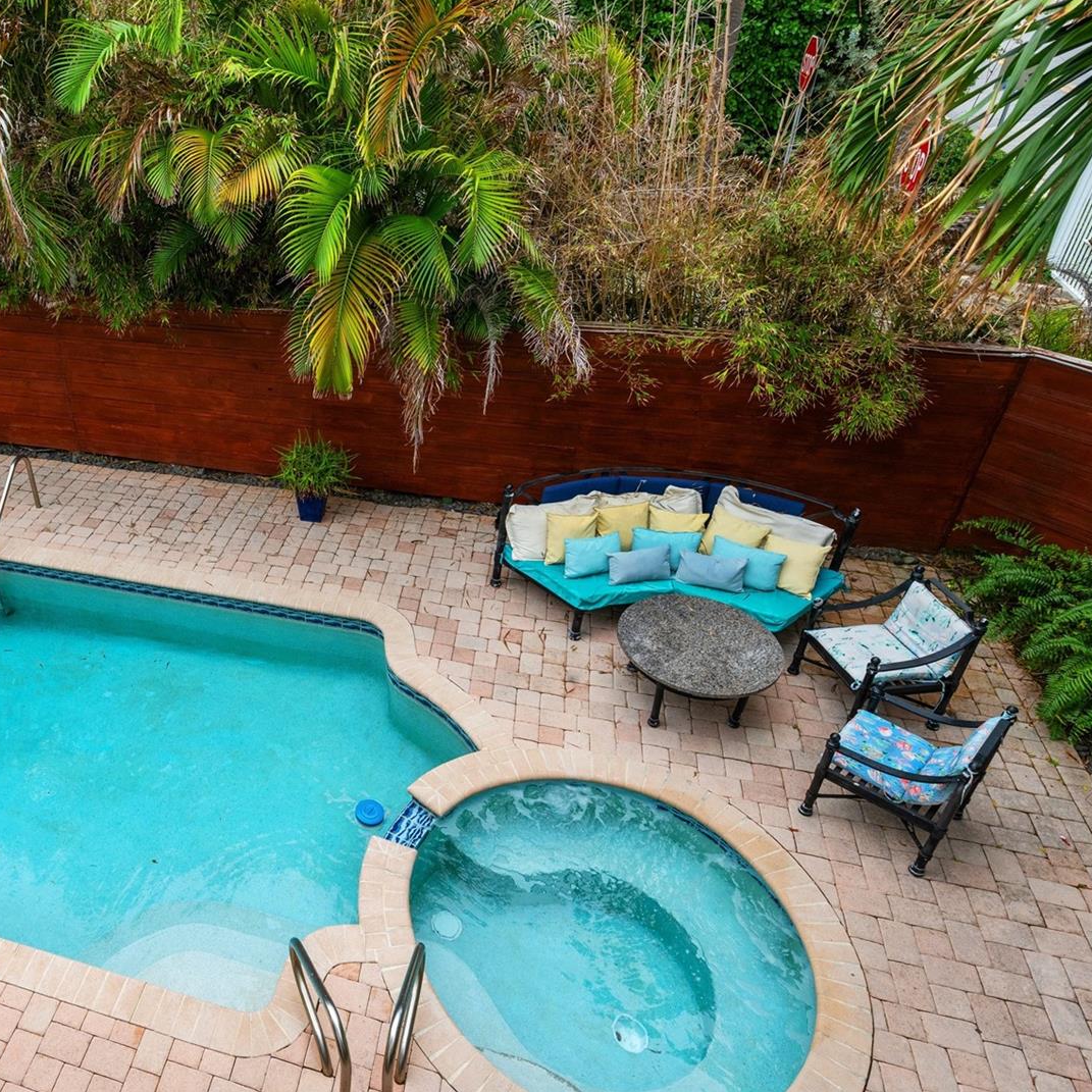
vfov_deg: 60.9
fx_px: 928
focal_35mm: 26
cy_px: 516
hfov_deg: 56.9
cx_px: 236
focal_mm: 16
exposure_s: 1/160
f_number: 8
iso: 320
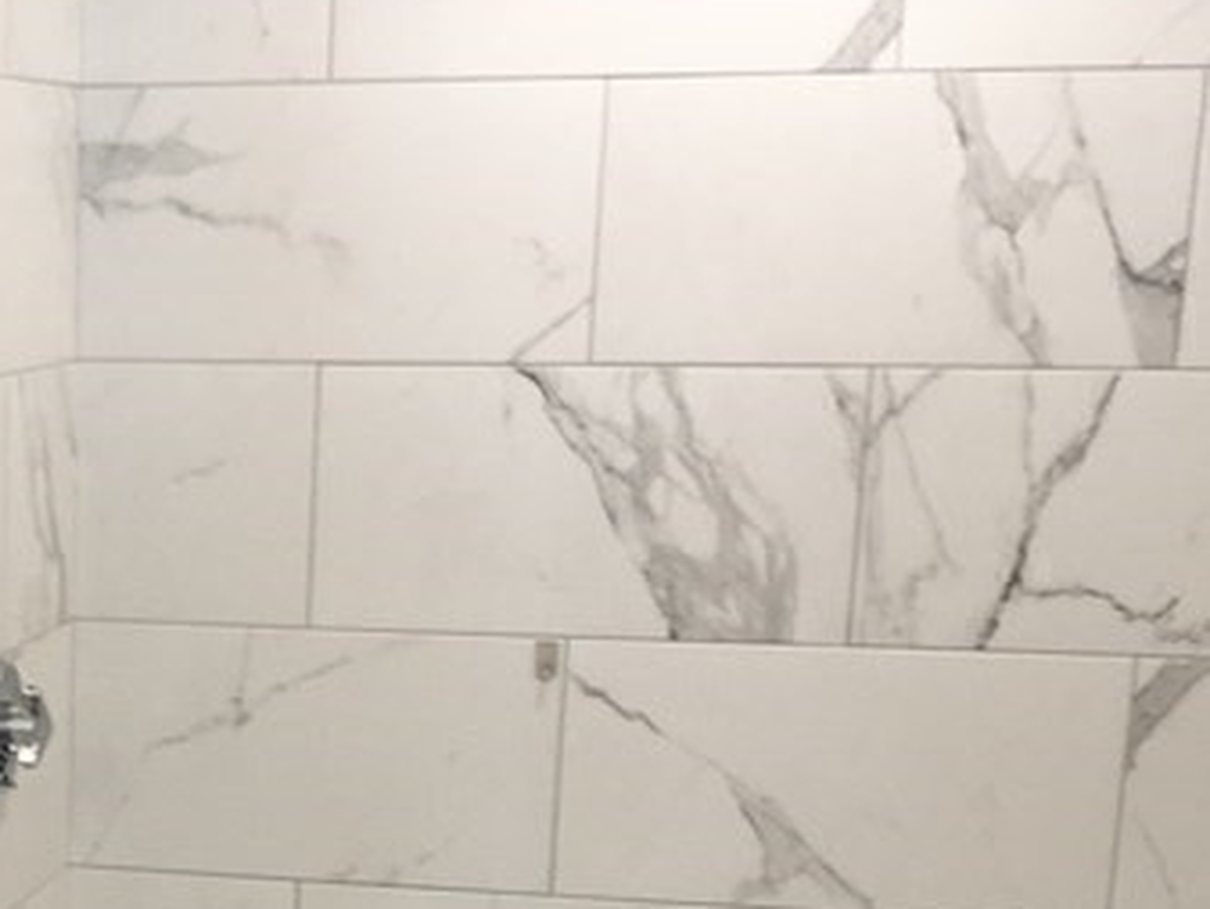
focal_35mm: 88
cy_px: 1099
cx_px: -97
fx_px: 3077
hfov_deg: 21.2
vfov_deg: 16.1
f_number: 2.2
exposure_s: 1/30
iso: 25
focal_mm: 4.15
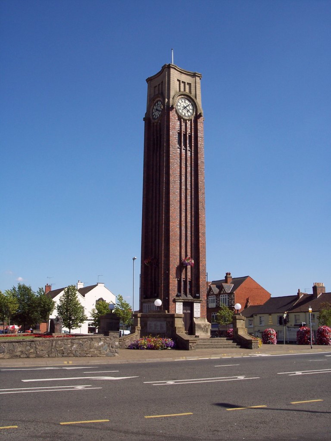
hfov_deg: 36.8
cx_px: 166
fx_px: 497
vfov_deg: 47.9
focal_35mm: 39
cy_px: 220
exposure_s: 1/250
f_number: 8
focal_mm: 8
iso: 100
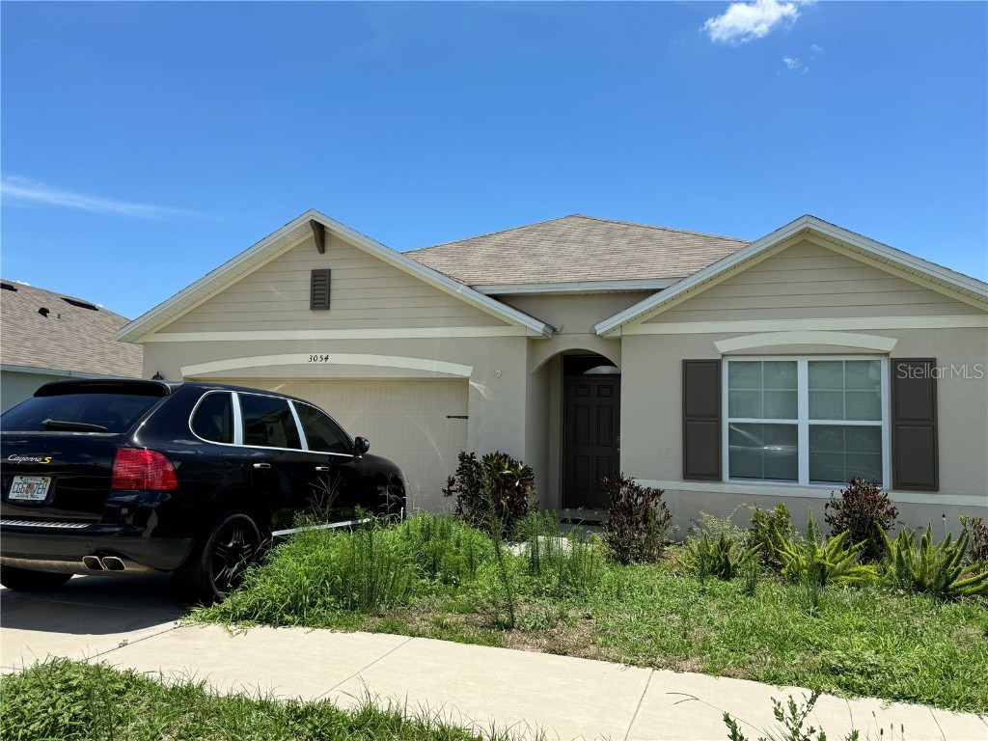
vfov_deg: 56.8
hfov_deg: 71.6
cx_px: 494
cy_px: 370
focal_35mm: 24
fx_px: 685
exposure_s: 1/4608
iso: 80
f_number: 1.78
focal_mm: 6.76
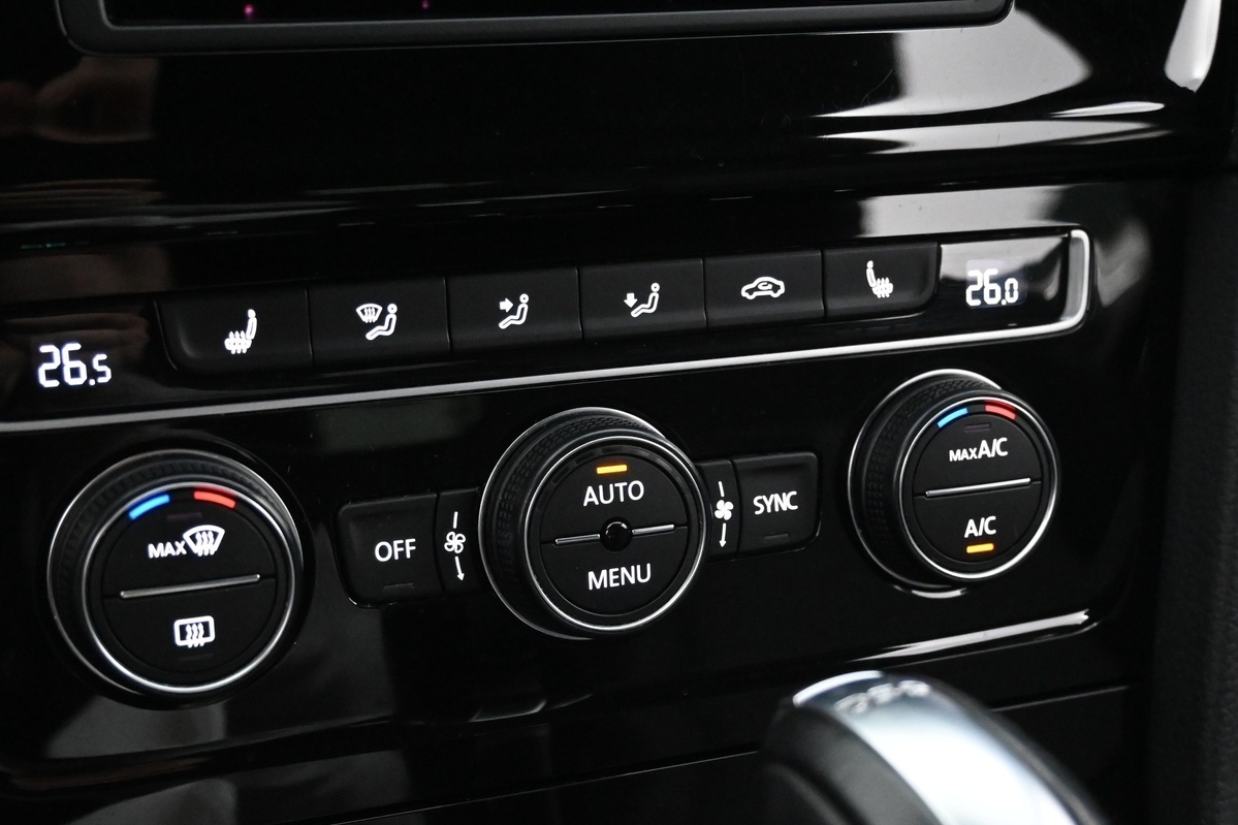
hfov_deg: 39.1
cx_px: 554
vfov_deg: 26.6
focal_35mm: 51
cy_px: 465
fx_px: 1742
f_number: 4.2
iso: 5600
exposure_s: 1/40
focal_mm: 25
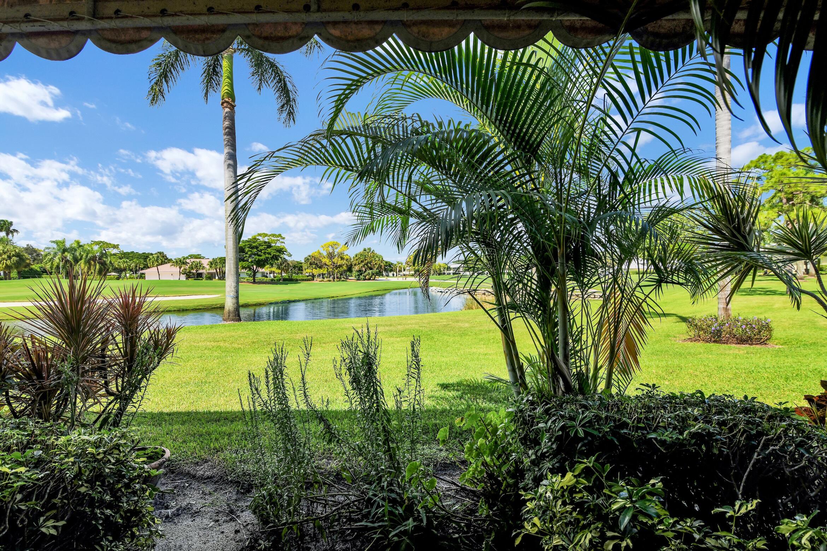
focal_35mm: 16
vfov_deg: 73.7
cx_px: 414
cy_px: 276
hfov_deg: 96.7
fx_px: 368
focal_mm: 16
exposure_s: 1/1000
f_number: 8
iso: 400
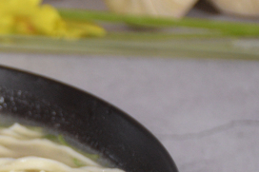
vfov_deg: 4.0
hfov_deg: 6.0
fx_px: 2437
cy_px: 214
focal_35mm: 339
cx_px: -159
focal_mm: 60
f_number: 6.3
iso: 1250
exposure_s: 1/160
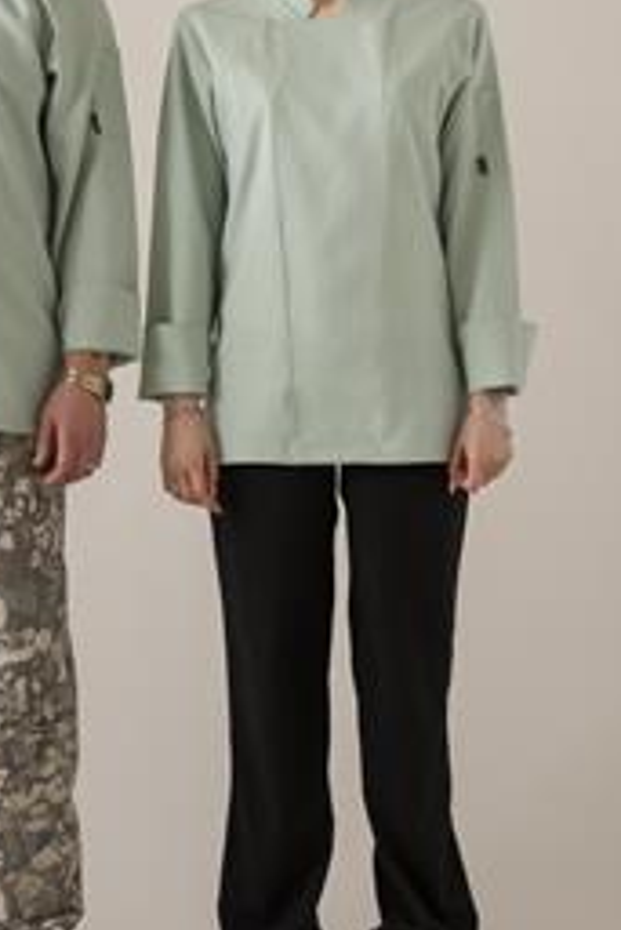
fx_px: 5142
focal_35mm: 199
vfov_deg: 10.3
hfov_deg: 6.9
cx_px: 102
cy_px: 280
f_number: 11
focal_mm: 110
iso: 320
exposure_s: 1/160
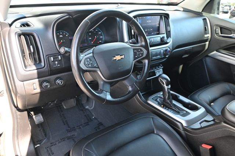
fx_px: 191
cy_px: 78
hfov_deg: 63.2
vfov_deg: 44.6
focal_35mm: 29
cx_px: 118
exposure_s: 1/125
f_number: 3.8
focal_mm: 19.5
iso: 560
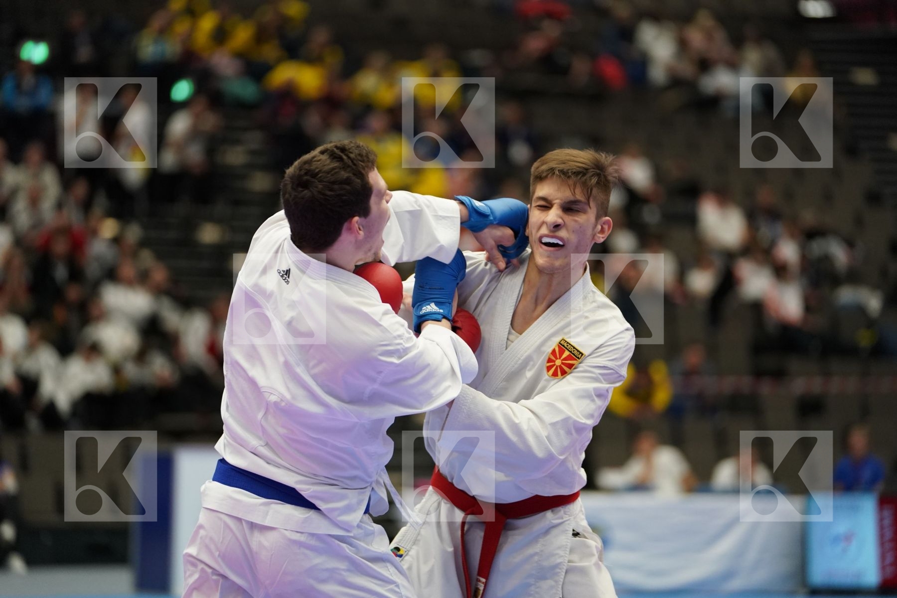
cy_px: 299
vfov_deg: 8.9
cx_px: 448
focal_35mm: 155
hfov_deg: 13.2
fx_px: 3862
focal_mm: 155
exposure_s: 1/1000
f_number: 2.8
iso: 3200
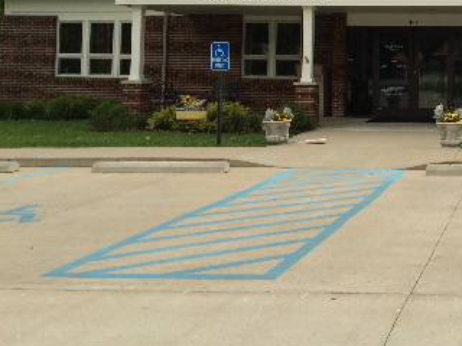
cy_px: 17
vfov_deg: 23.6
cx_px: 449
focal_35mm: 60
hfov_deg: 30.2
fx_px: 801
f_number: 2.2
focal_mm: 4.12
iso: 32
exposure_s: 1/494
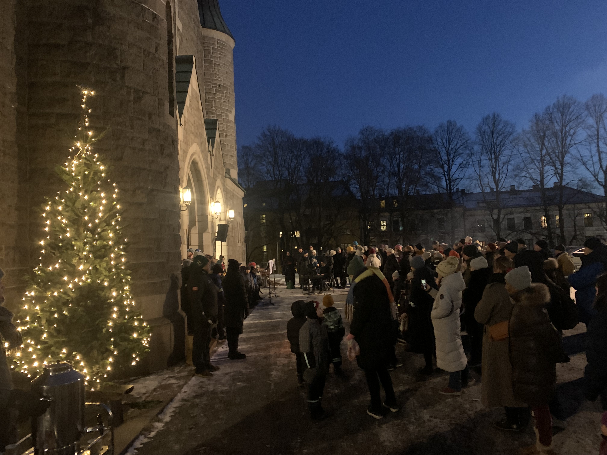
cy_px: 228
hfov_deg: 67.3
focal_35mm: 26
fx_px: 456
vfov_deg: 53.1
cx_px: 304
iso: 1000
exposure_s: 1/17
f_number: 1.8
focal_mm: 4.25
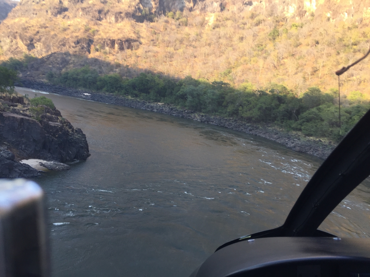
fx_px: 310
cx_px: 185
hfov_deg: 61.7
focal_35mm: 29
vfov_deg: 48.2
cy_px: 138
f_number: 2.2
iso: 32
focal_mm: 4.15
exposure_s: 1/234
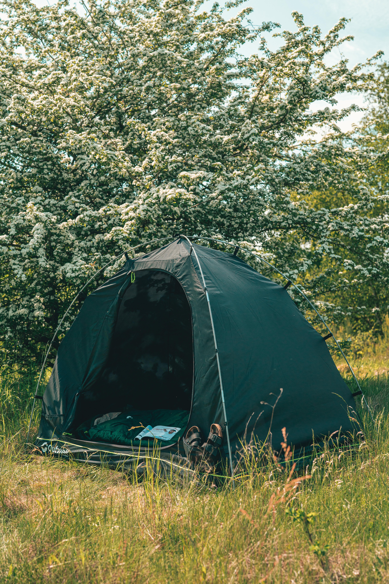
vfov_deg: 39.6
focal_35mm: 50
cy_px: 292
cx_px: 194
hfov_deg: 27.0
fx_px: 810
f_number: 3.5
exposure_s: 1/1000
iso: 250
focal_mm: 50
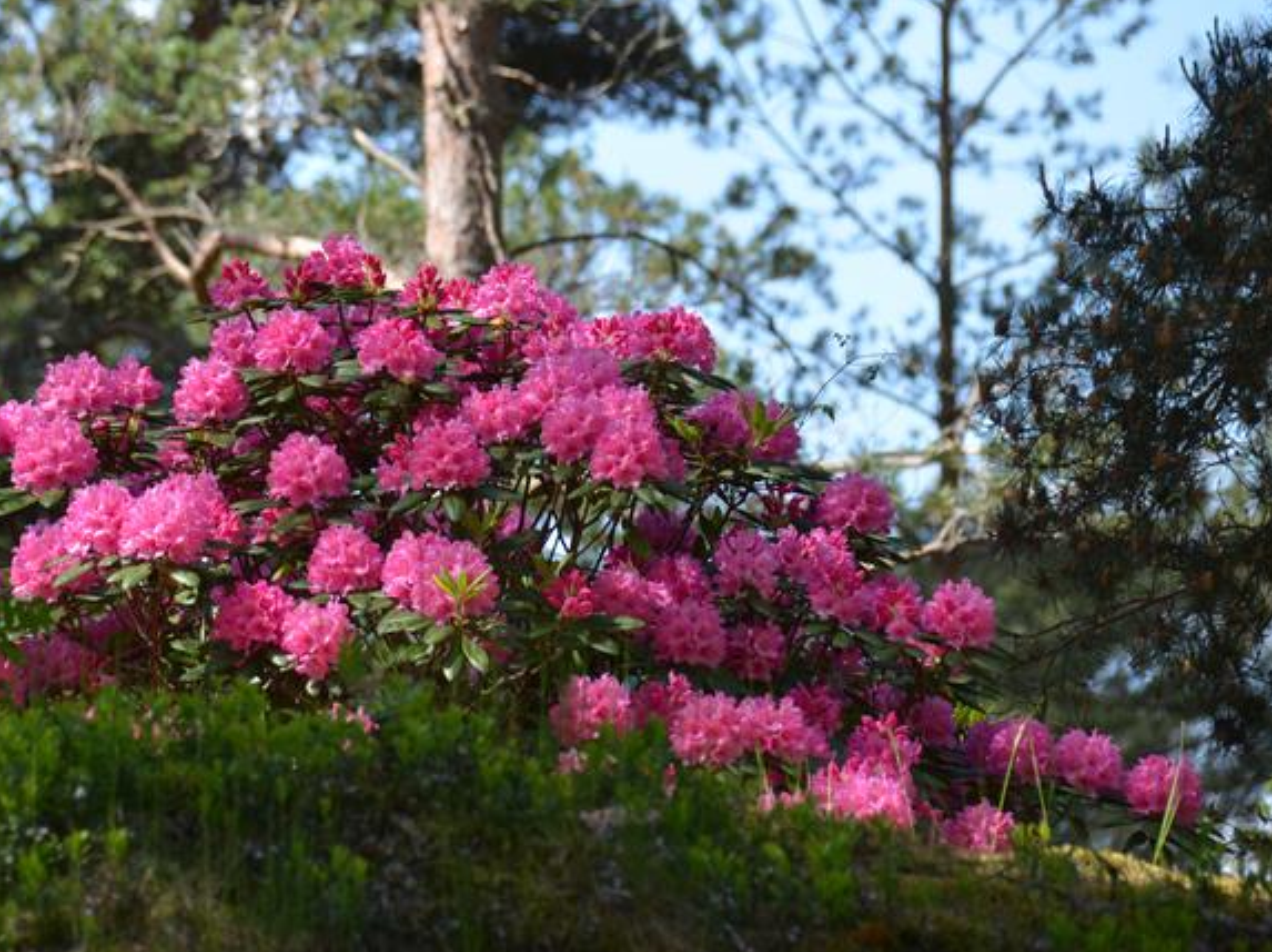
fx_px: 12033
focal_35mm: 328
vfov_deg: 4.5
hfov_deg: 6.0
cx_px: 424
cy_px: 396
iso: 250
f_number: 5.6
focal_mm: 165
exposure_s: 1/500
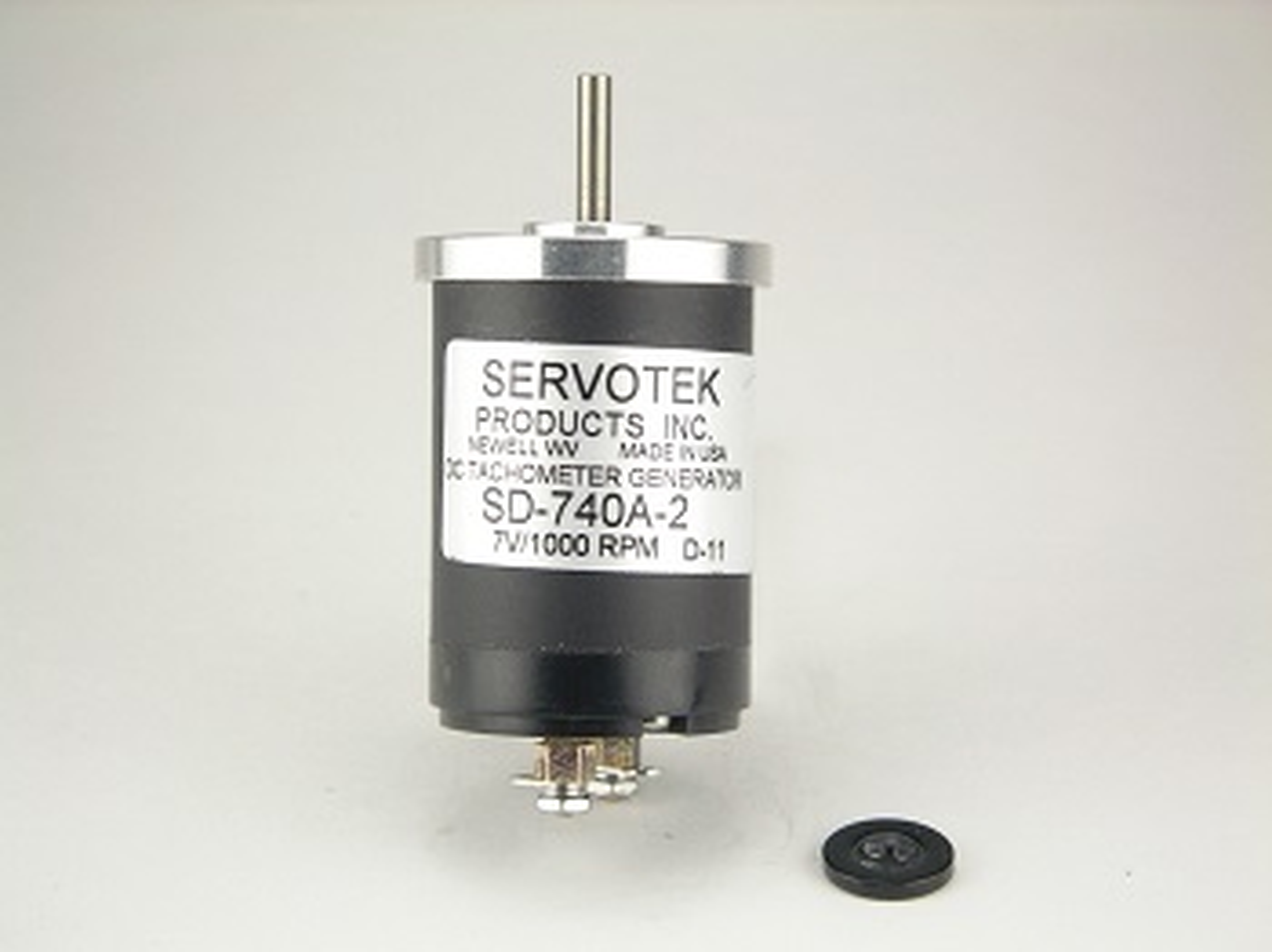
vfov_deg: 14.2
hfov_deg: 18.9
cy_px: 476
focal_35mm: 104
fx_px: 3819
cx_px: 636
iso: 100
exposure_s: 1/200
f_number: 3.9
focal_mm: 16
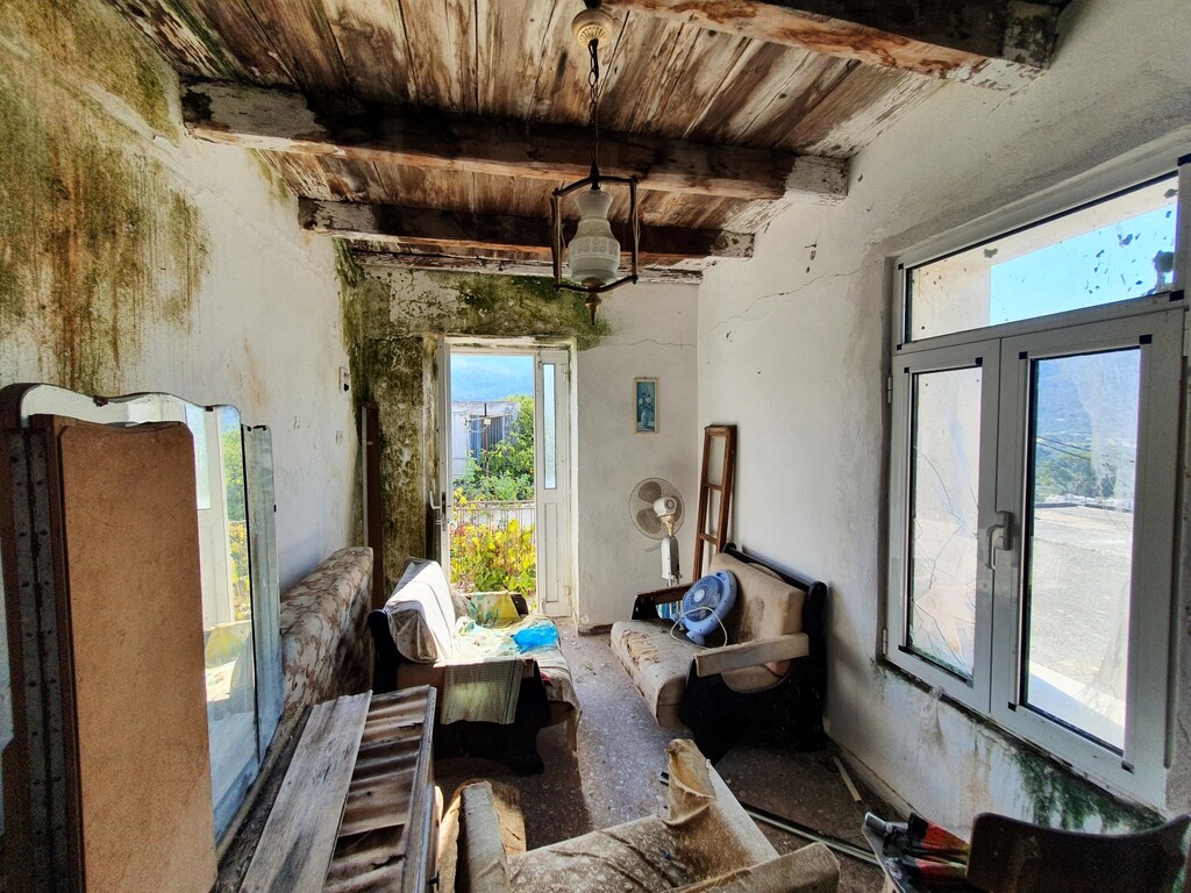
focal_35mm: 13
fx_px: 447
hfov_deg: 106.2
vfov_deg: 89.9
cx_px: 596
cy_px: 446
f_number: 2.2
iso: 50
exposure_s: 1/214
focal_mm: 1.8
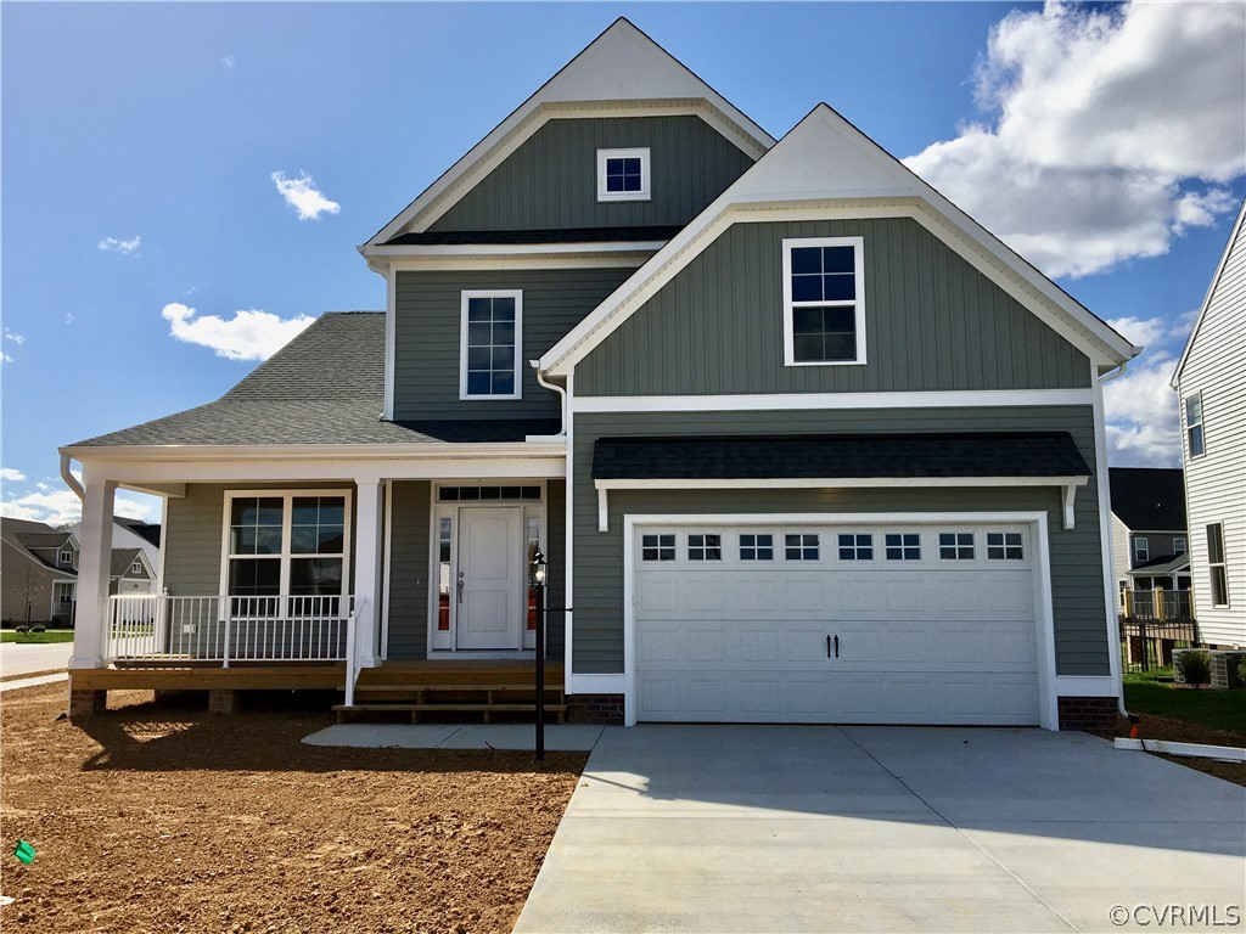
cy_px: 467
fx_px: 1044
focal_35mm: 29
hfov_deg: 61.7
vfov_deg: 48.2
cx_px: 623
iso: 25
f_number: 2.2
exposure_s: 1/2404
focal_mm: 4.15
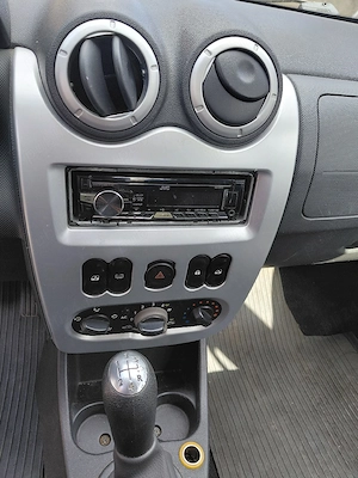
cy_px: 239
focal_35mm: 25
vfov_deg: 69.4
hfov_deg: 54.9
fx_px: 345
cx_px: 179
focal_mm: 4.69
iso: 50
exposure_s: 1/125
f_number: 1.8
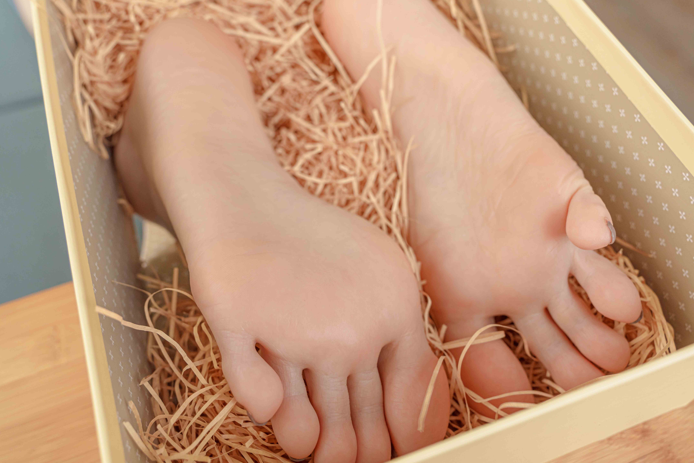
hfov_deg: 58.7
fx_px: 617
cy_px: 231
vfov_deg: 41.1
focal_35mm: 32
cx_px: 358
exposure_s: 1/60
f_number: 6.3
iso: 320
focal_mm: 31
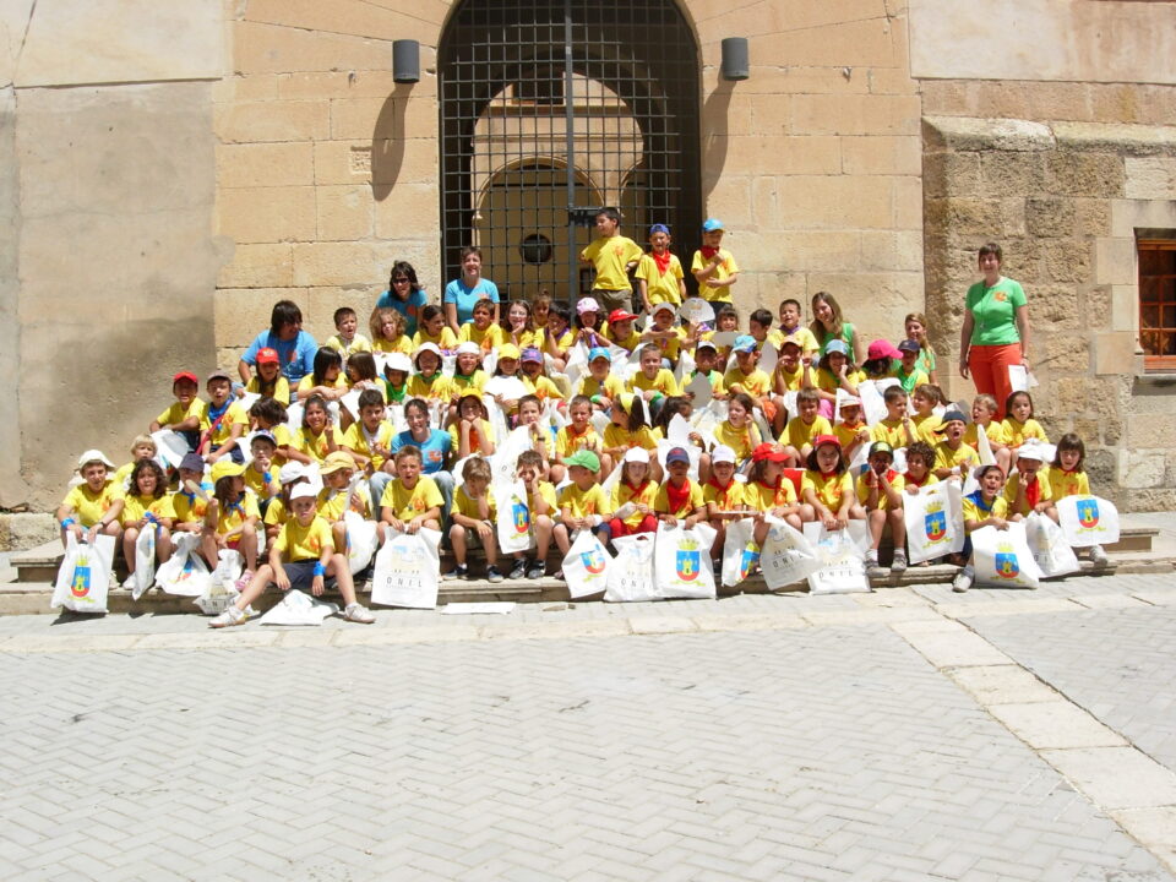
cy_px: 441
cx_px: 588
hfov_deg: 49.0
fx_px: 1291
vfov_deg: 37.7
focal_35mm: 38
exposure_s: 1/836
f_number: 4.8
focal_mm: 7.8
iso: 79
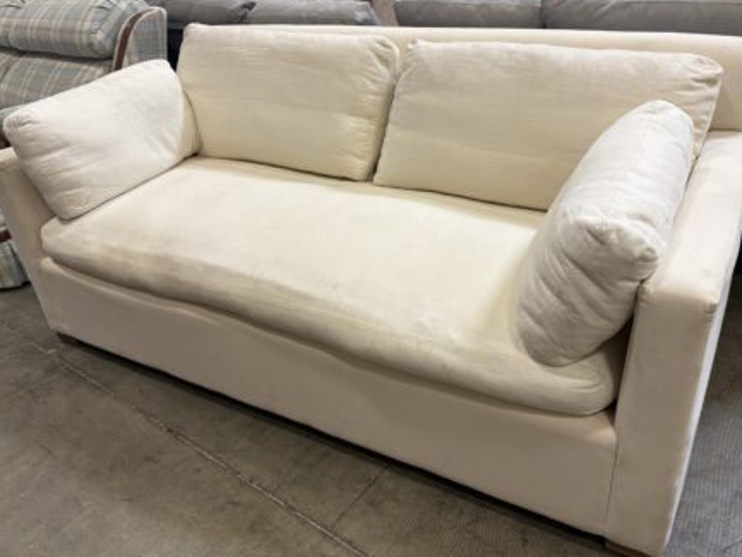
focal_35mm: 30
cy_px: 275
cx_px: 394
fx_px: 643
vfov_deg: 46.8
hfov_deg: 59.9
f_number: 1.6
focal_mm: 5.96
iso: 80
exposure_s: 1/60
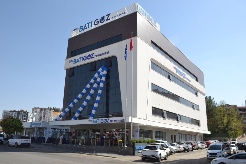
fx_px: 205
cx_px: 123
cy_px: 82
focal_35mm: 30
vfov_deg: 43.6
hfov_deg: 61.9
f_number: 6.3
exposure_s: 1/160
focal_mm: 20
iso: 100
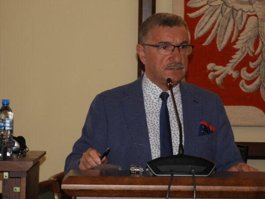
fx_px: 1033
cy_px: 100
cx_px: 132
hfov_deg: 14.6
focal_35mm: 135
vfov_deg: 11.0
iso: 220
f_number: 5
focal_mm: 24.2
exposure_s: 1/60
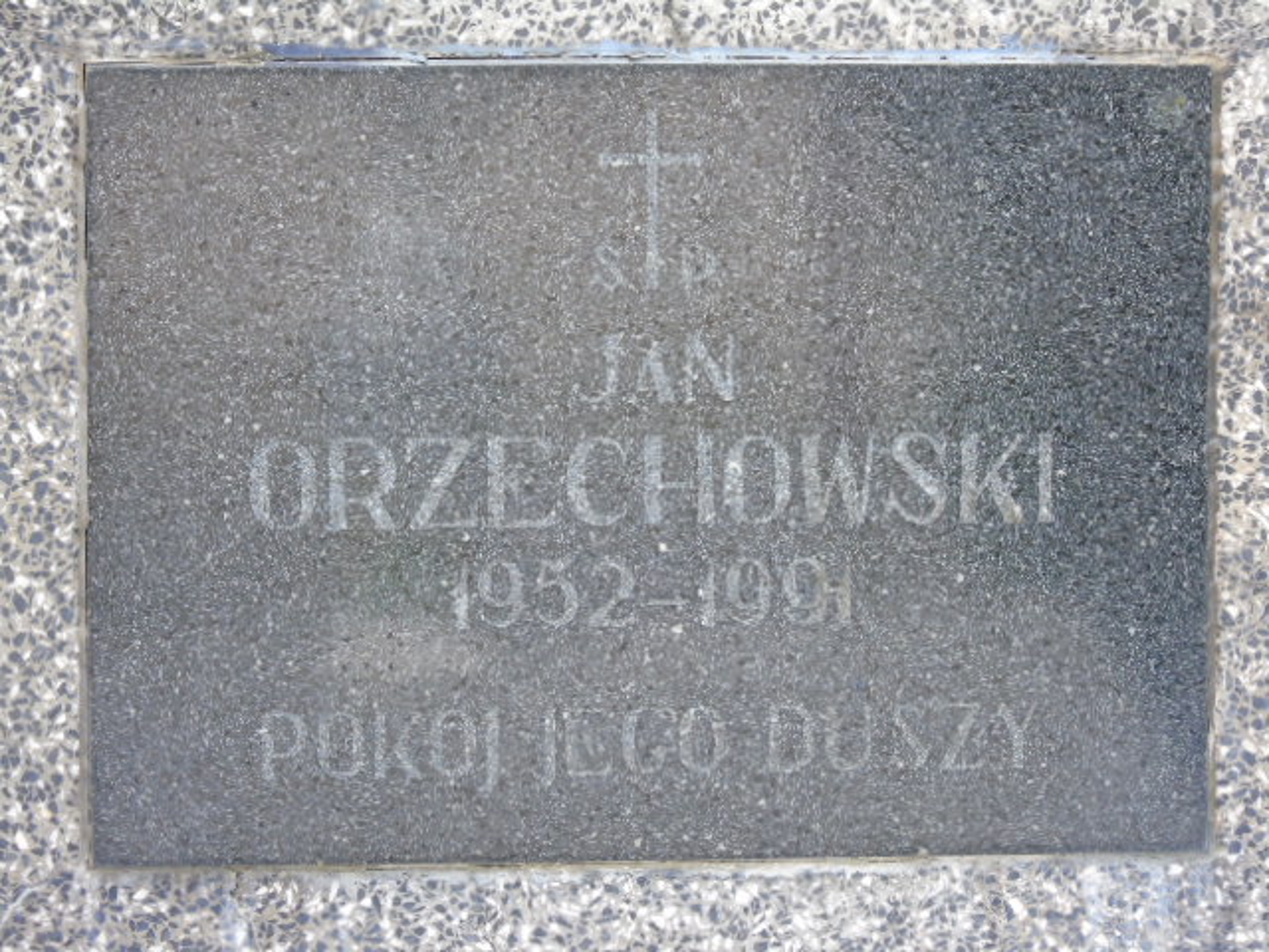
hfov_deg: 7.1
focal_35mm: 278
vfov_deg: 5.3
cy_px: 476
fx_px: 10191
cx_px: 634
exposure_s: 1/100
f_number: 4.9
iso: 400
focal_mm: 50
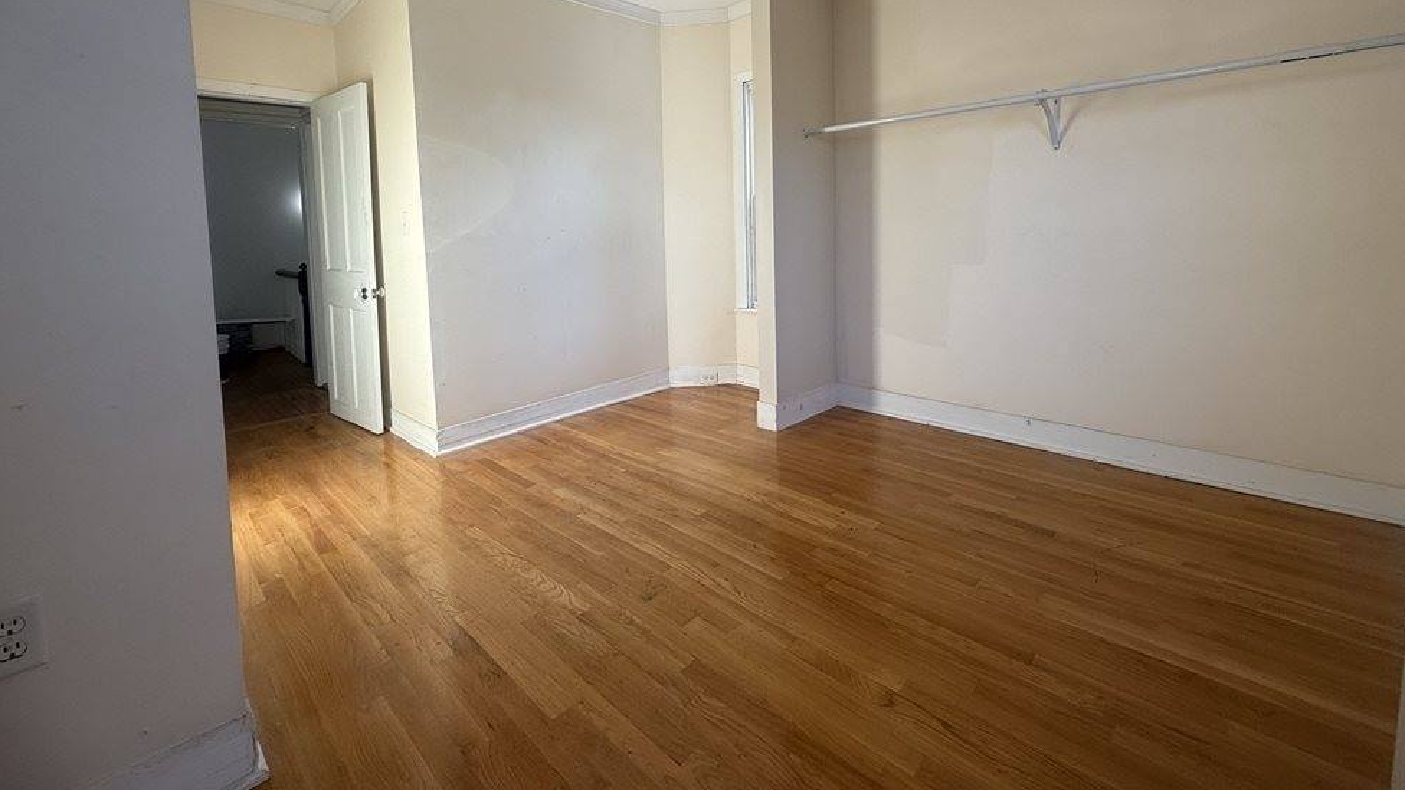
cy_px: 272
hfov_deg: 99.4
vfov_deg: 65.5
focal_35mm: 16
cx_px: 711
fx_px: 596
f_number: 2.2
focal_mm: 2.22
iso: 50
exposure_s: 1/99
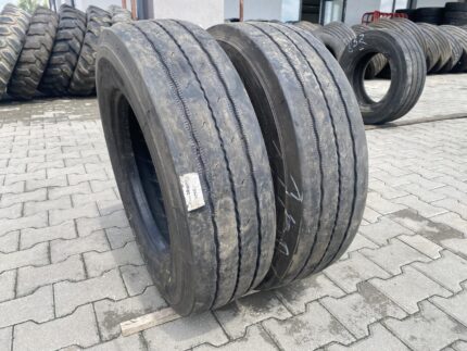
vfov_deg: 53.1
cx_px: 234
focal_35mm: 26
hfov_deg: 67.3
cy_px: 176
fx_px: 351
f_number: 1.8
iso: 32
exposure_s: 1/1053
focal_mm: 4.25
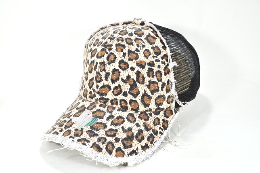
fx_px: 260
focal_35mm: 36
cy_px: 86
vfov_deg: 36.8
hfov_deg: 53.2
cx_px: 130
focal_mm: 24
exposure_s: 1/160
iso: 200
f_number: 6.3
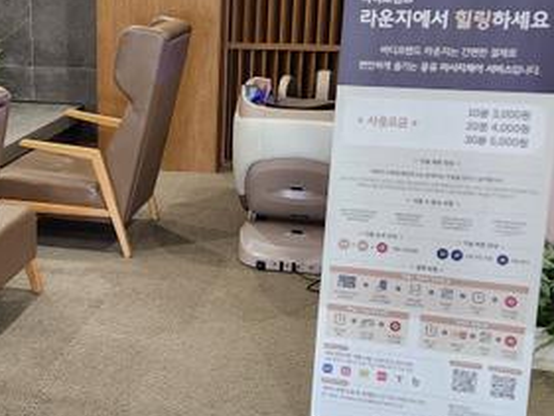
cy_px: 207
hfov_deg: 32.0
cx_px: 132
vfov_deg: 24.8
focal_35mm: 59
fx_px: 945
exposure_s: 1/120
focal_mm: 5.4
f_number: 1.8
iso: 400
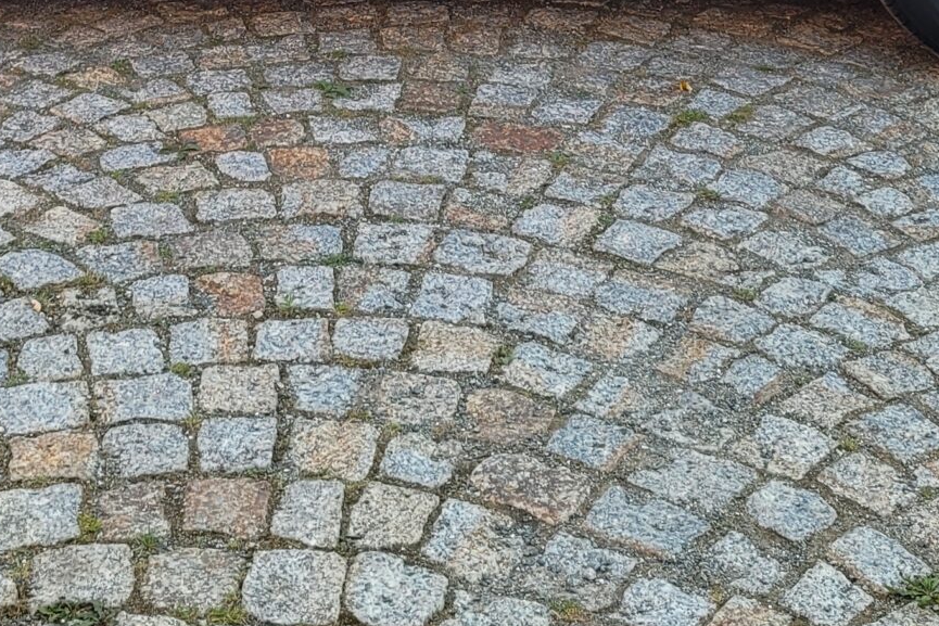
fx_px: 2087
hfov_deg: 25.3
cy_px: -336
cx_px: 333
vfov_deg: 15.6
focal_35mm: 80
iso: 50
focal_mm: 5.4
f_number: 1.8
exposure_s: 1/100
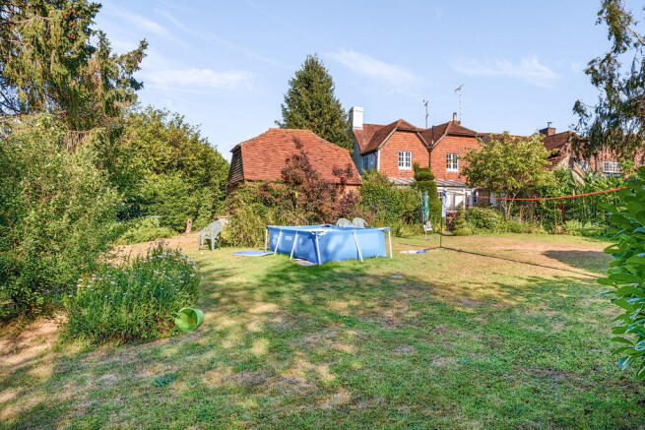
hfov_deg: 78.6
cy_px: 215
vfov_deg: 57.3
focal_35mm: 22
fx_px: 394
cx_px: 322
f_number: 8
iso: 200
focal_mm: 15
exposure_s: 1/400
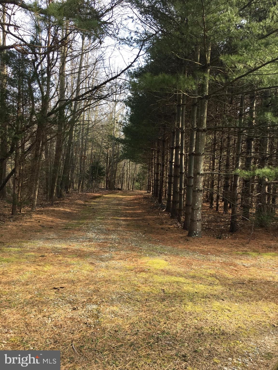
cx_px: 139
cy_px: 185
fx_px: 311
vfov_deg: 61.7
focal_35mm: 29
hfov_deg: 48.2
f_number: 2.2
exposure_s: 1/243
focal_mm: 4.15
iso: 25
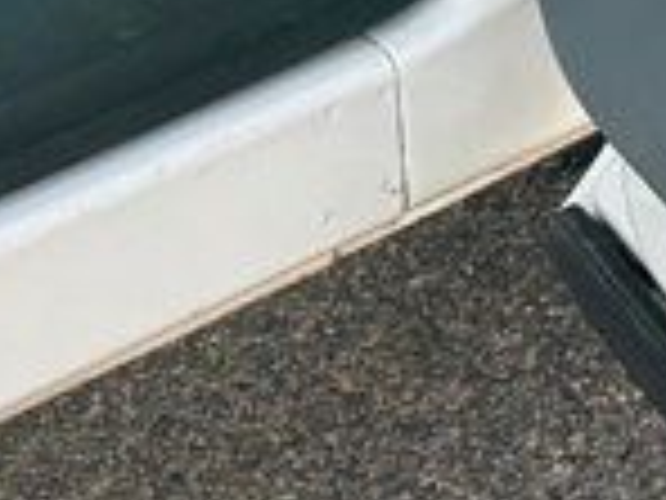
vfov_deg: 8.2
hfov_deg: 11.0
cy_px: 36
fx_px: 3463
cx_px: 234
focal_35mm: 180
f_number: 1.5
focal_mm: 5.7
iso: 50
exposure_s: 1/769
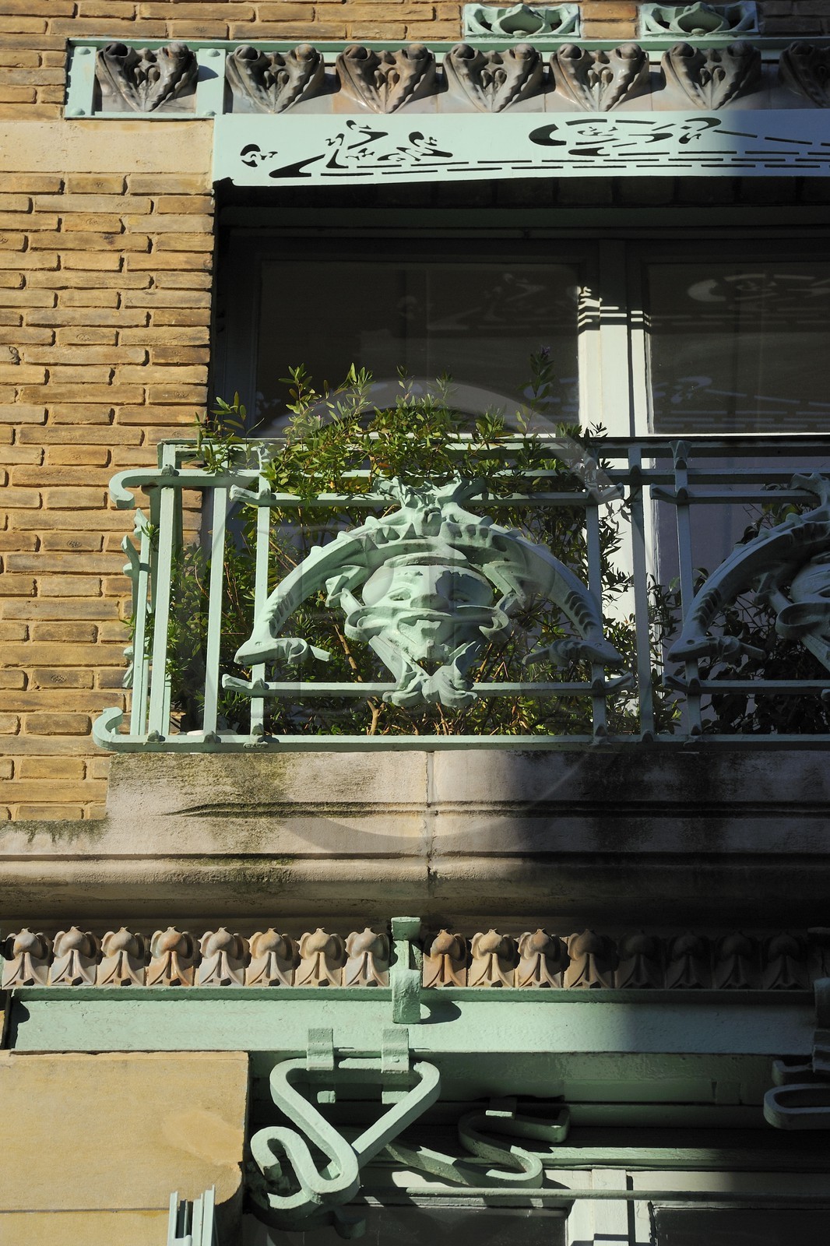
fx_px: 6919
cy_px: 623
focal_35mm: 200
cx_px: 415
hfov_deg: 6.9
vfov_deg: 10.3
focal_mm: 200
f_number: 13
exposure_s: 1/160
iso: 200
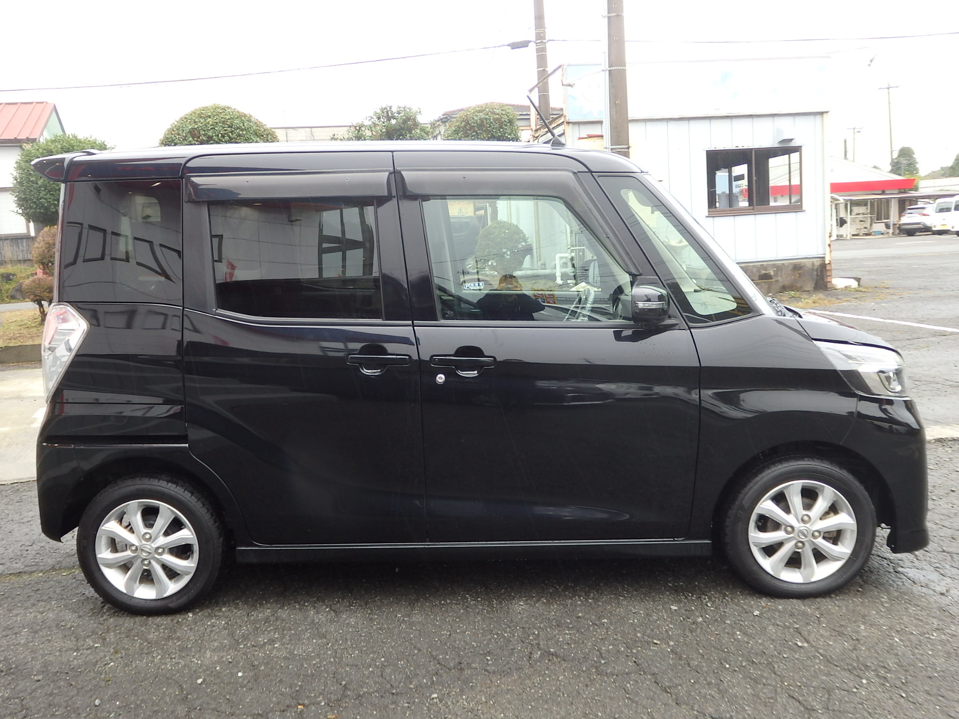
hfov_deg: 55.4
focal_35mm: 33
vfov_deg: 42.9
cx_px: 480
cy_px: 360
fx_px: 914
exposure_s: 1/50
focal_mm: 6
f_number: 3.4
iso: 125
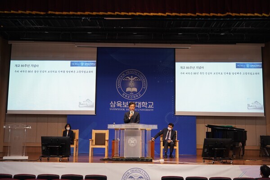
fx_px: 307
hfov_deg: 47.4
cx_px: 135
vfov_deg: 32.6
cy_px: 90
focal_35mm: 41
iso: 2500
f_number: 4.5
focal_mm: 41
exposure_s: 1/160
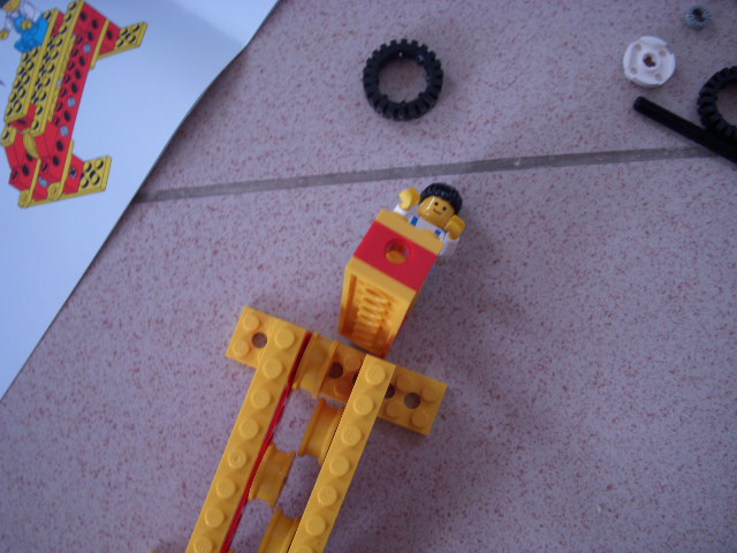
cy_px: 276
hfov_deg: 49.0
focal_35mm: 38
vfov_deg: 37.7
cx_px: 368
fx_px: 809
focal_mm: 6.3
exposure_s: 1/10
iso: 100
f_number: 3.3
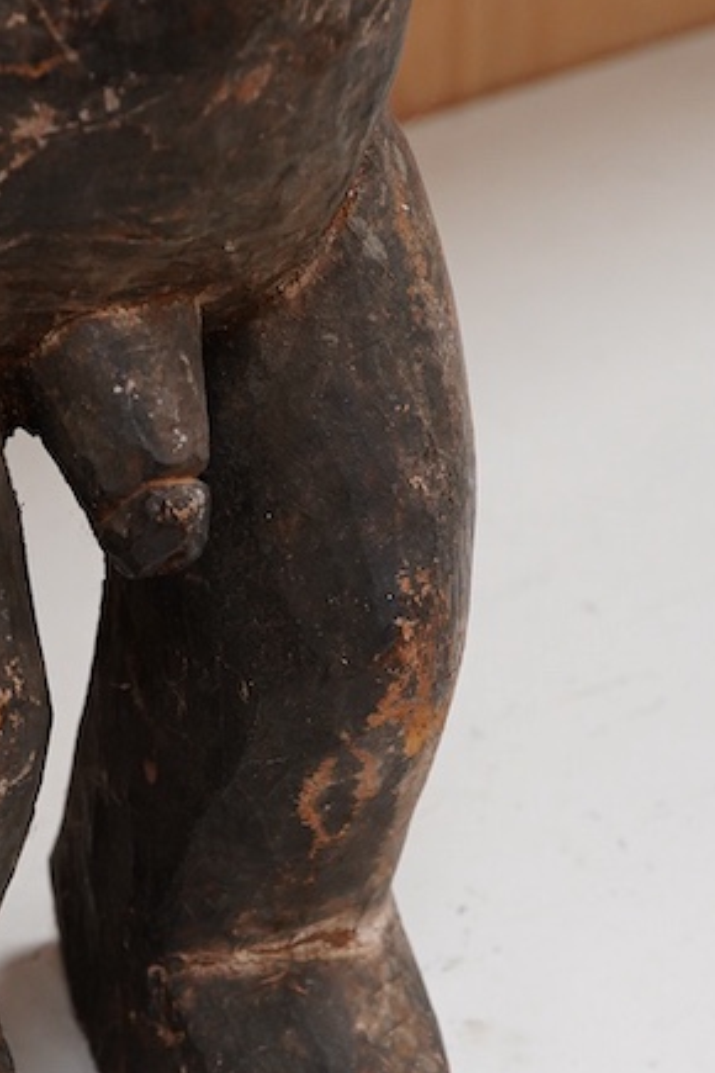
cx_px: 99
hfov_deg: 14.6
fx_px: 2770
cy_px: 686
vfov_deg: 21.9
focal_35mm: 93
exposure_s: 1/125
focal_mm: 30
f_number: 9
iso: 1250
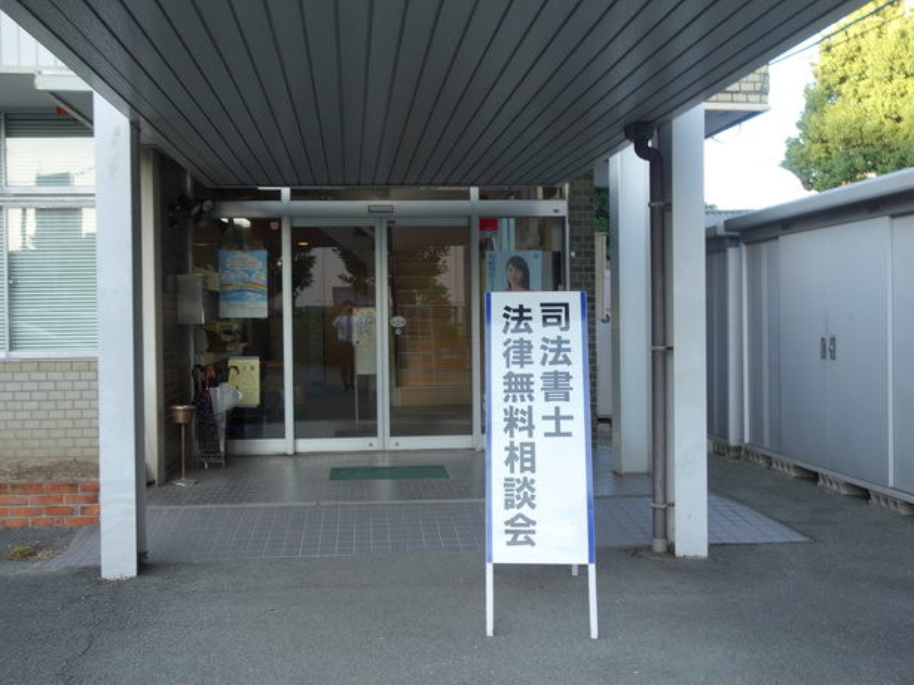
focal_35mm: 35
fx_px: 924
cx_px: 425
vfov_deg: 40.7
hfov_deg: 52.6
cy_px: 326
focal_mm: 10.4
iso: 125
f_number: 2.8
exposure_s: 1/100
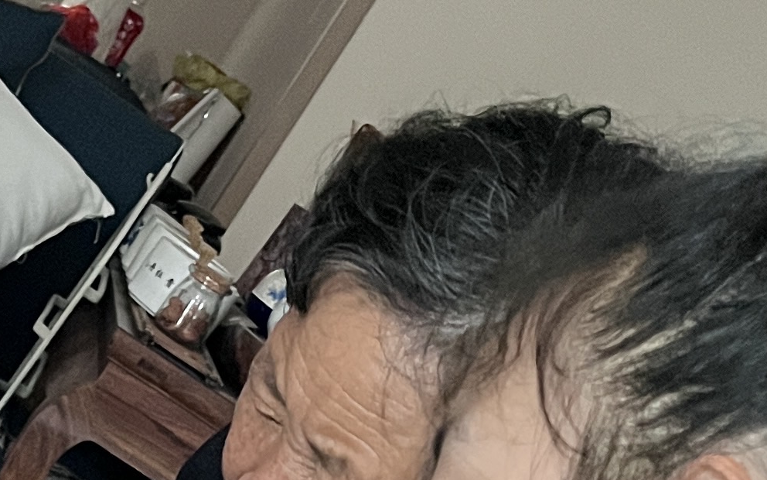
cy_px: 954
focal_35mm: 112
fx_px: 2341
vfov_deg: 10.7
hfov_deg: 18.2
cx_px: 22
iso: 500
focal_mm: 5.1
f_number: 1.6
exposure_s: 1/42
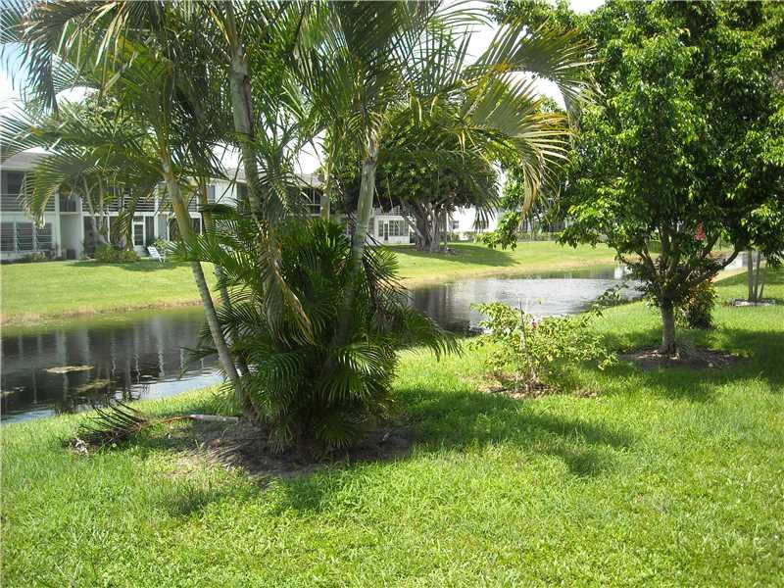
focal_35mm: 35
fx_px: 793
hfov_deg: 52.6
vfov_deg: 40.7
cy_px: 294
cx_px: 392
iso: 64
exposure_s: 1/384
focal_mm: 5.7
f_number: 2.8
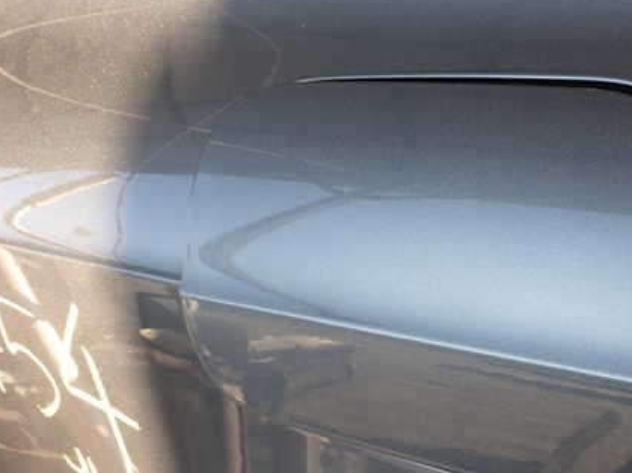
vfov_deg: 33.5
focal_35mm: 43
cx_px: 434
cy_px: 282
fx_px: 785
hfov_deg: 43.1
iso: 100
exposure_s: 1/160
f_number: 3.2
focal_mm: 5.4
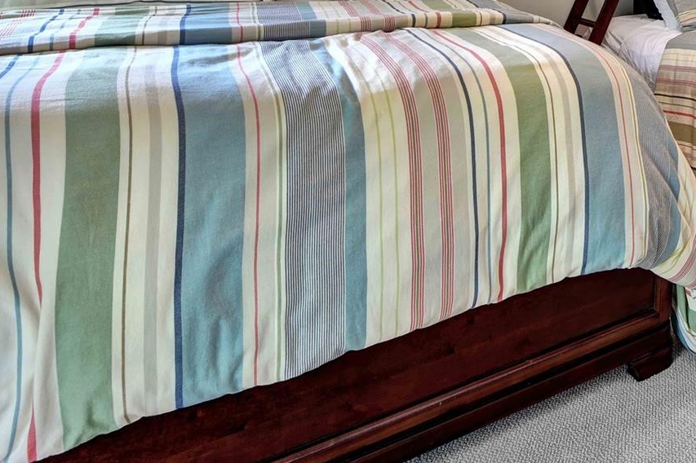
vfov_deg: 32.0
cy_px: -61
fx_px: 696
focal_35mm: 36
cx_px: 806
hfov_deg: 40.2
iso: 100
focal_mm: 15
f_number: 8
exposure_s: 1/2.5
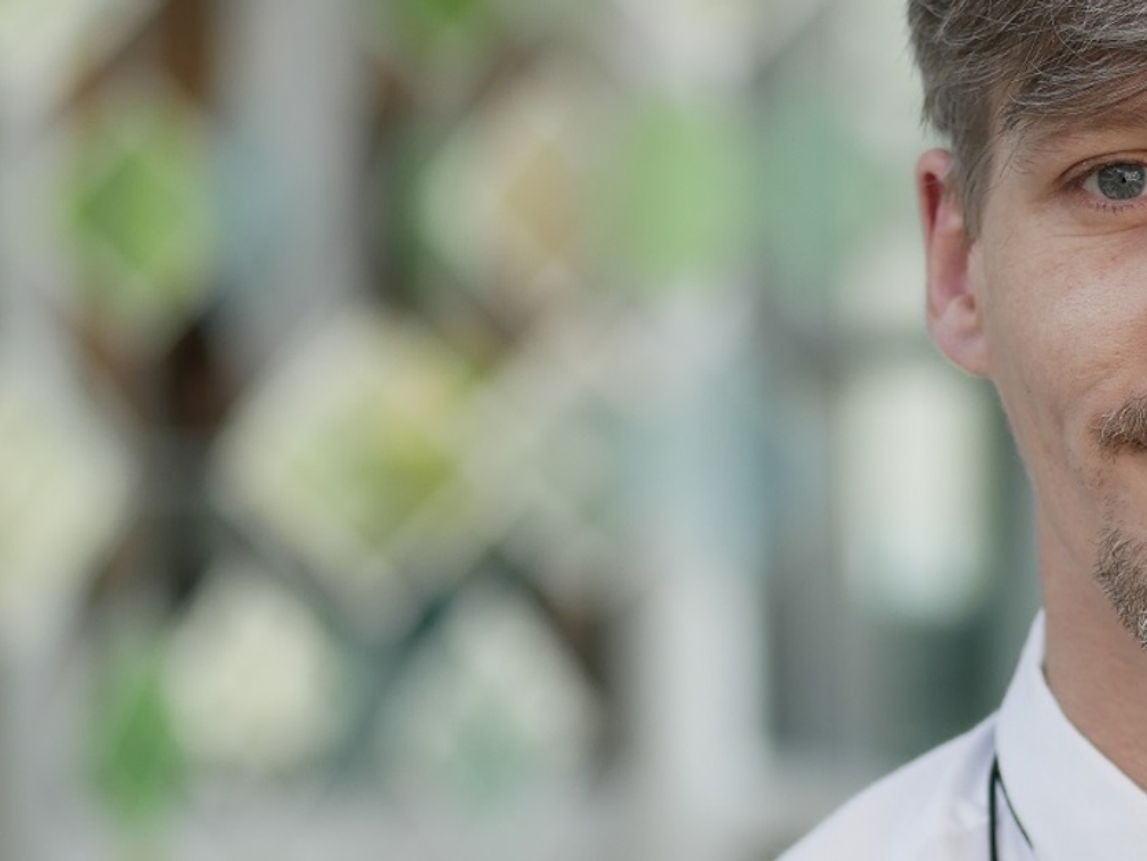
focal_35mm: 198
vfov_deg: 7.5
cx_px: 811
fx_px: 6563
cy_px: 554
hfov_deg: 10.0
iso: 200
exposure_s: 1/640
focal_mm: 43
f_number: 1.7
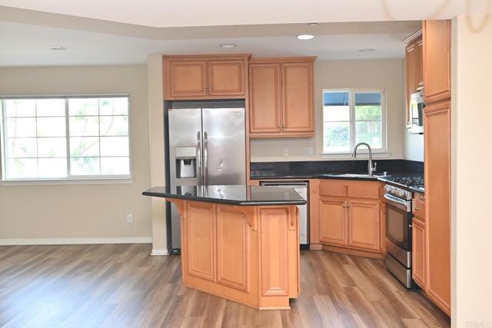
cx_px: 246
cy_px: 164
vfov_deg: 37.6
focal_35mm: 35
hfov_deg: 54.1
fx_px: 482
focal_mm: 23.5
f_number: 5.3
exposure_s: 1/60
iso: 1000
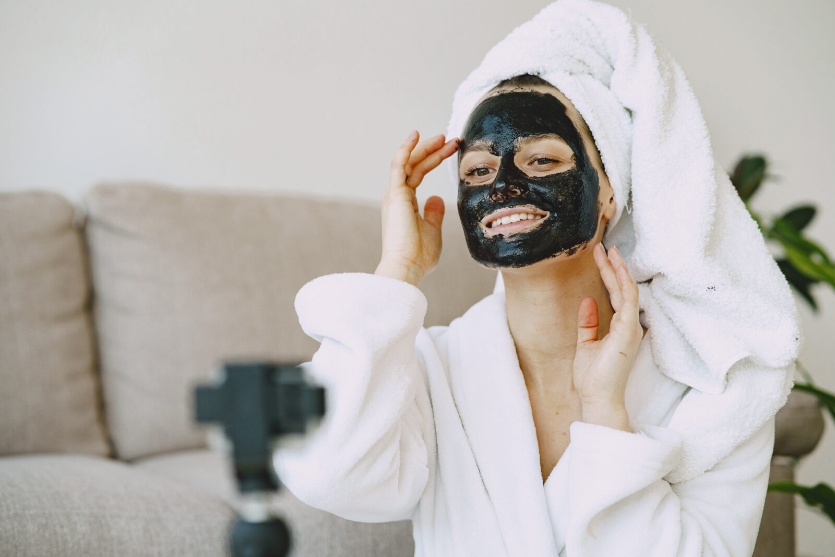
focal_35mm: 85
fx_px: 1972
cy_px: 278
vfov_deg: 16.1
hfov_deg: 23.9
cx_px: 418
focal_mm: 85
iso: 500
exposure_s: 1/800
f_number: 2.5
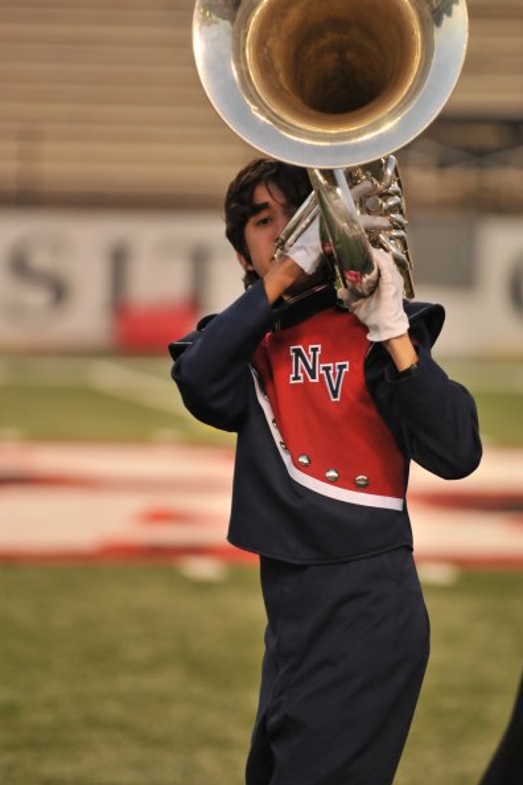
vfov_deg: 6.8
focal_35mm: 303
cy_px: 390
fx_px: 6602
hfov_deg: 4.5
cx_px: 261
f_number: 2.8
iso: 800
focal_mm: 200
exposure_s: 1/400
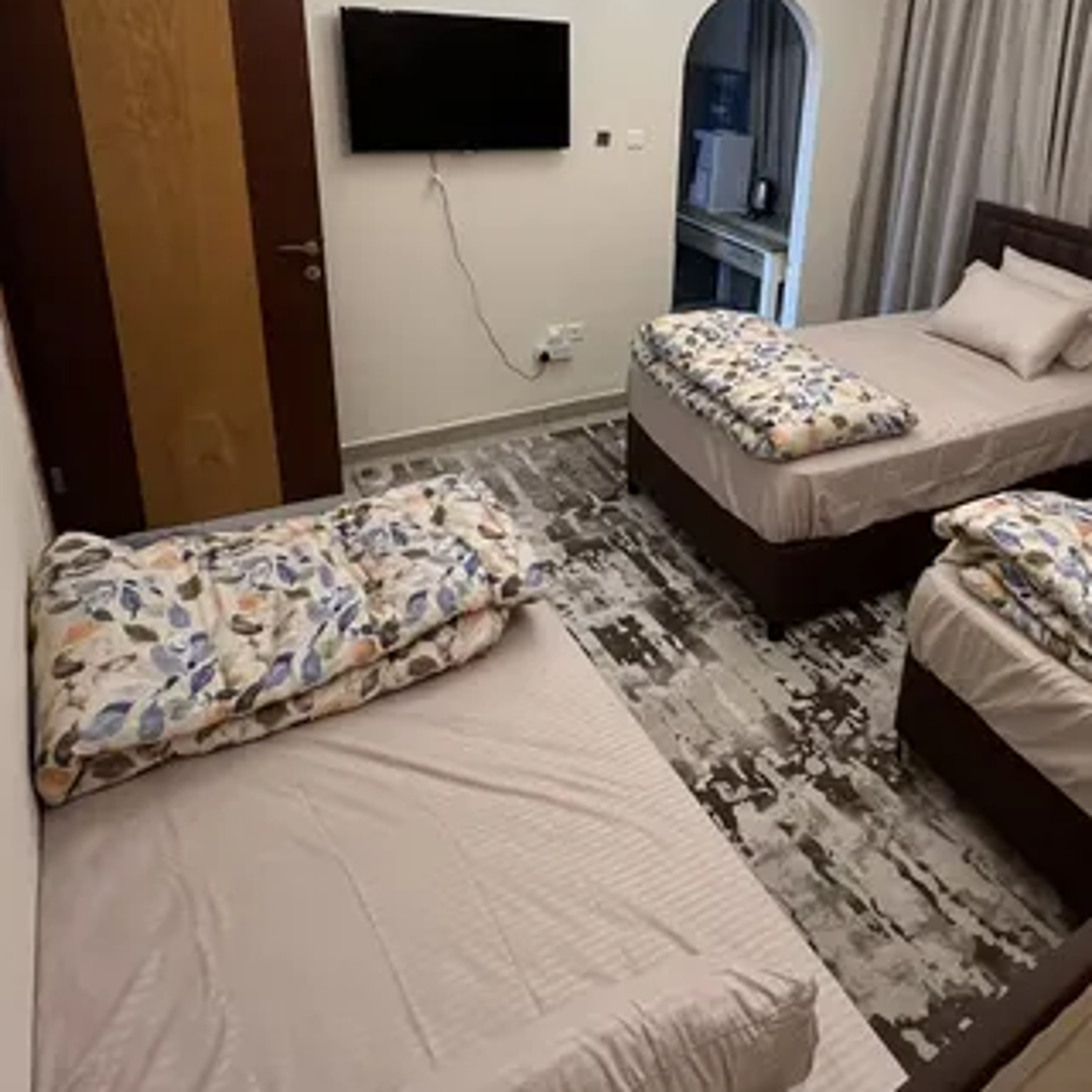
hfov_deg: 64.7
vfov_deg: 65.1
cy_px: 345
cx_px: 764
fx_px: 821
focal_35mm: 23
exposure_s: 1/50
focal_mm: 1.57
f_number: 1.8
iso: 320
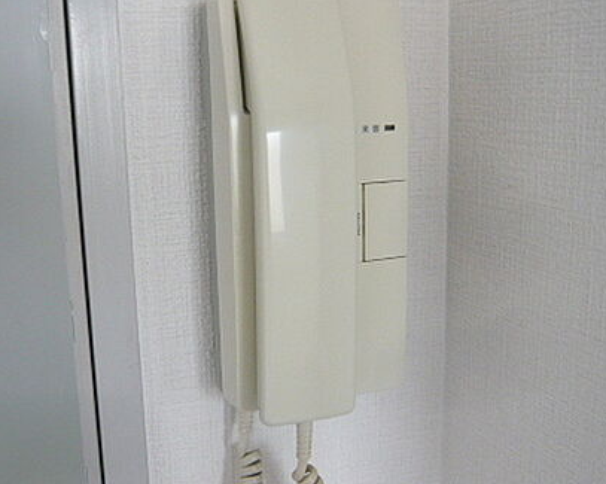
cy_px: 258
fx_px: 771
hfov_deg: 42.7
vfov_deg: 34.8
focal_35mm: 43
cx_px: 234
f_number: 2.8
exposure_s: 1/30
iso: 160
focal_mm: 4.6
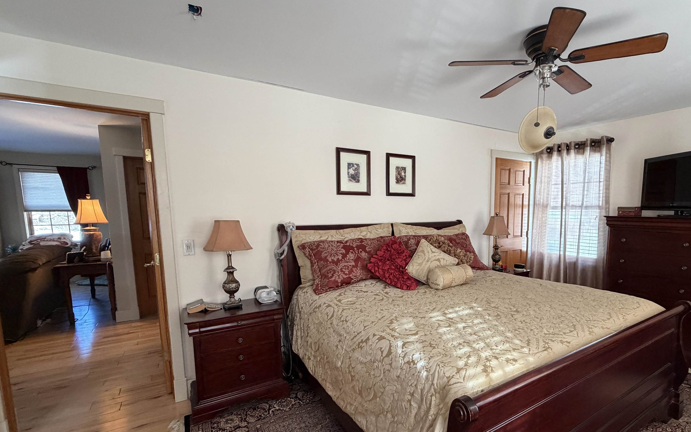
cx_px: 412
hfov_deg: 90.0
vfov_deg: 64.6
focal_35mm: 18
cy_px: 250
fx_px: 339
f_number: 2.2
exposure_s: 1/114
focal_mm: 2.22
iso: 320
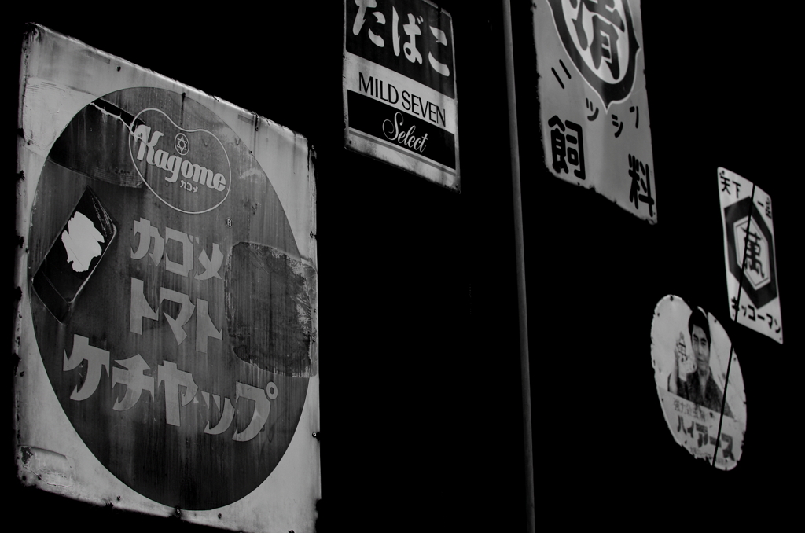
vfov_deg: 13.0
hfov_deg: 19.5
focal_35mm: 105
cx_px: 402
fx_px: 2343
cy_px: 266
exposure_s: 1/400
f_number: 4
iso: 100
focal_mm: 70
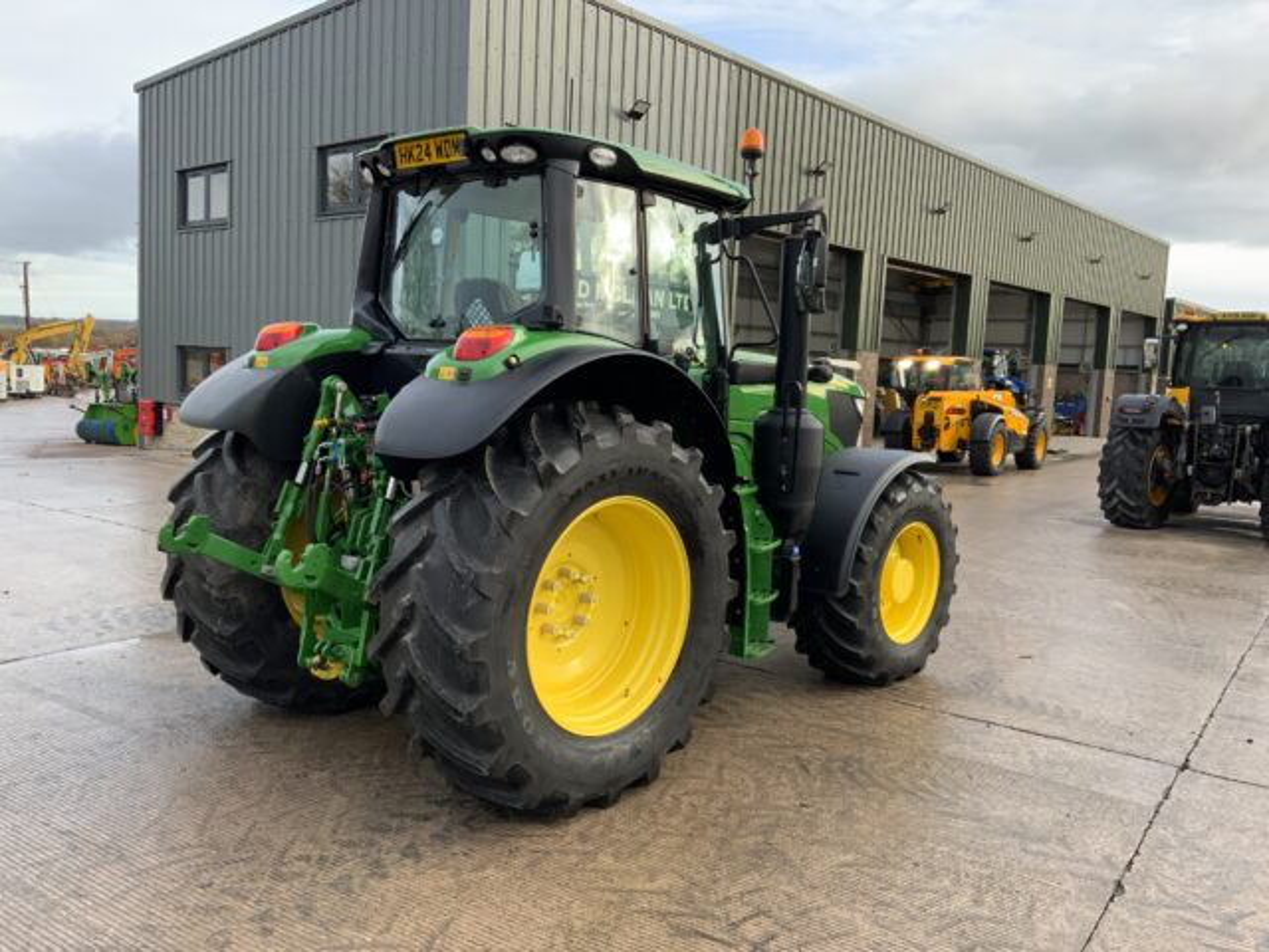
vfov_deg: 48.2
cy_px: 476
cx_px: 634
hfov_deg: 61.7
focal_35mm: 29
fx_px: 1063
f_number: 1.8
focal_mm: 3
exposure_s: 1/152
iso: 16
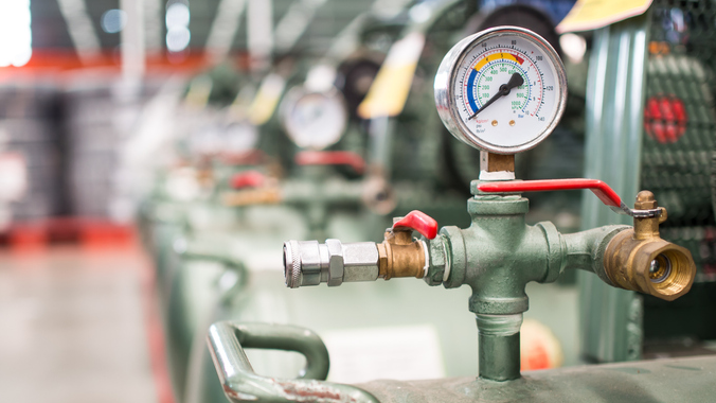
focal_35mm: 55
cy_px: 236
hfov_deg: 37.9
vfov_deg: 21.8
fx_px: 1044
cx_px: 361
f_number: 1.8
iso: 200
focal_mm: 25
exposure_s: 1/45
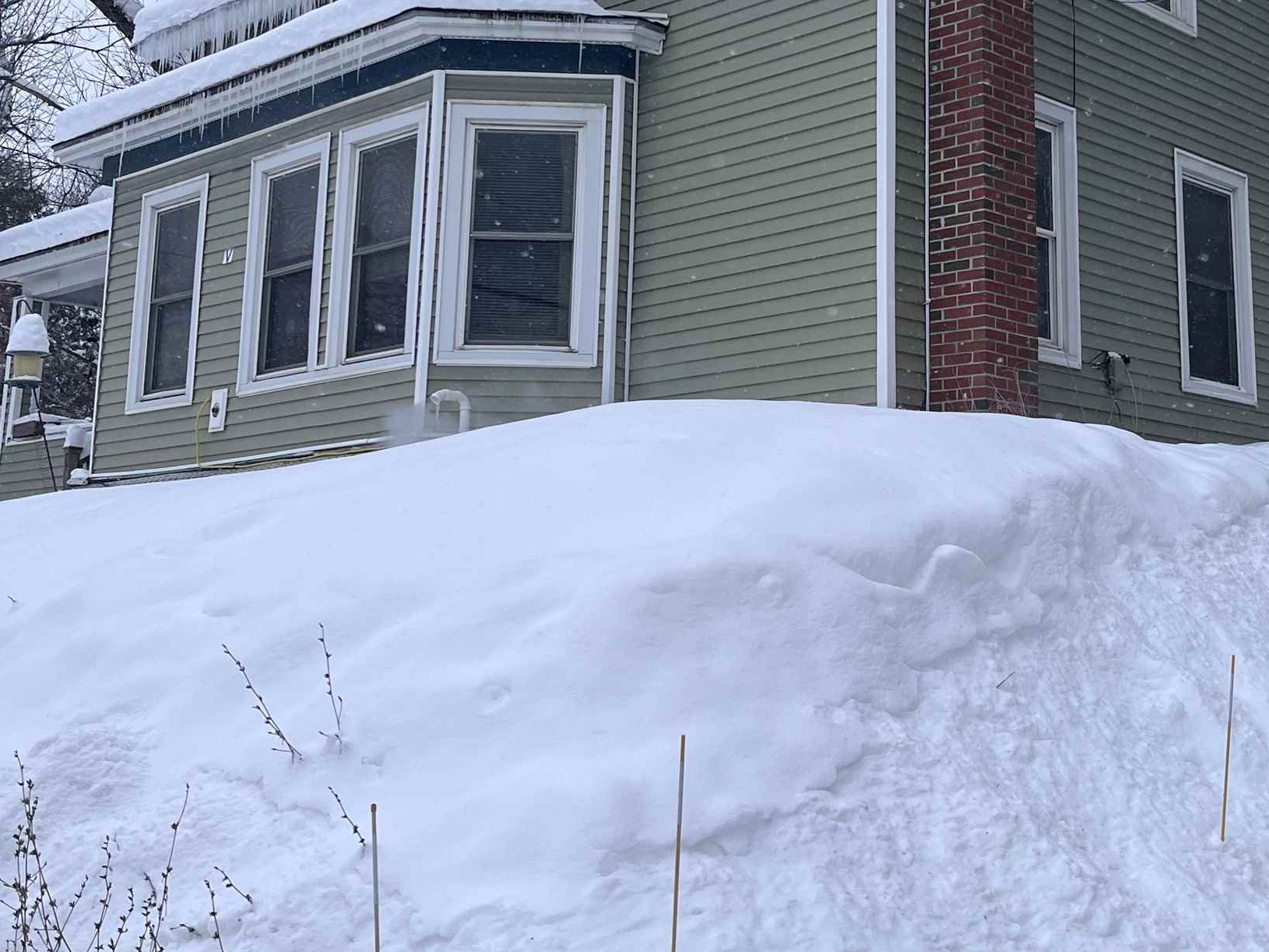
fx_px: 1797
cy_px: 237
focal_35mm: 49
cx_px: 895
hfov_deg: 38.2
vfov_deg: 29.2
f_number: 1.6
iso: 50
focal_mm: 5.1
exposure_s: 1/1558
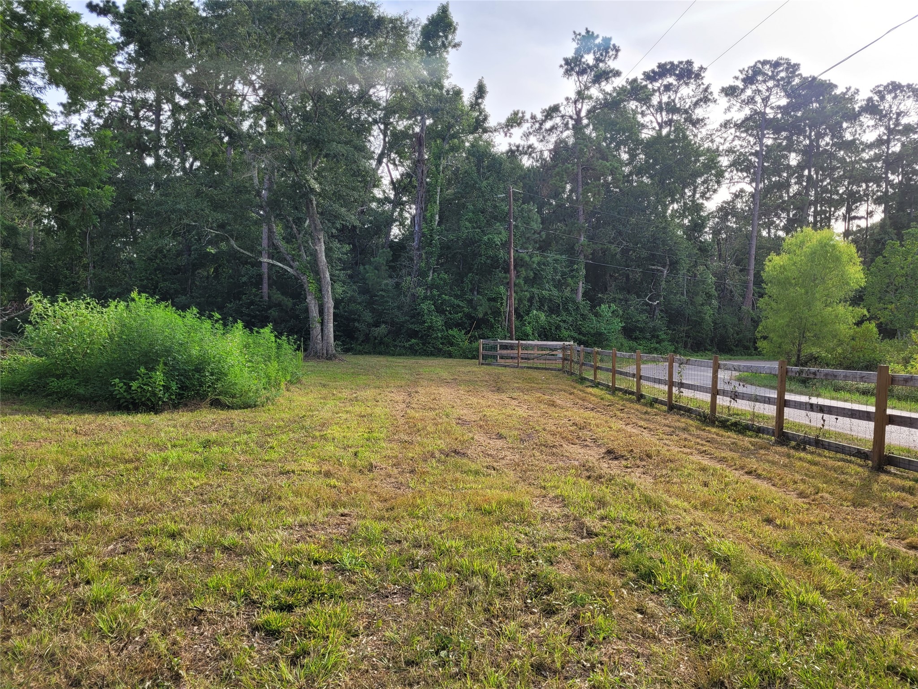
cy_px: 344
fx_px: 690
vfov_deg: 53.1
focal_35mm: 26
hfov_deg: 67.3
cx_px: 459
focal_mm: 5.4
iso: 40
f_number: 1.8
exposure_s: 1/852
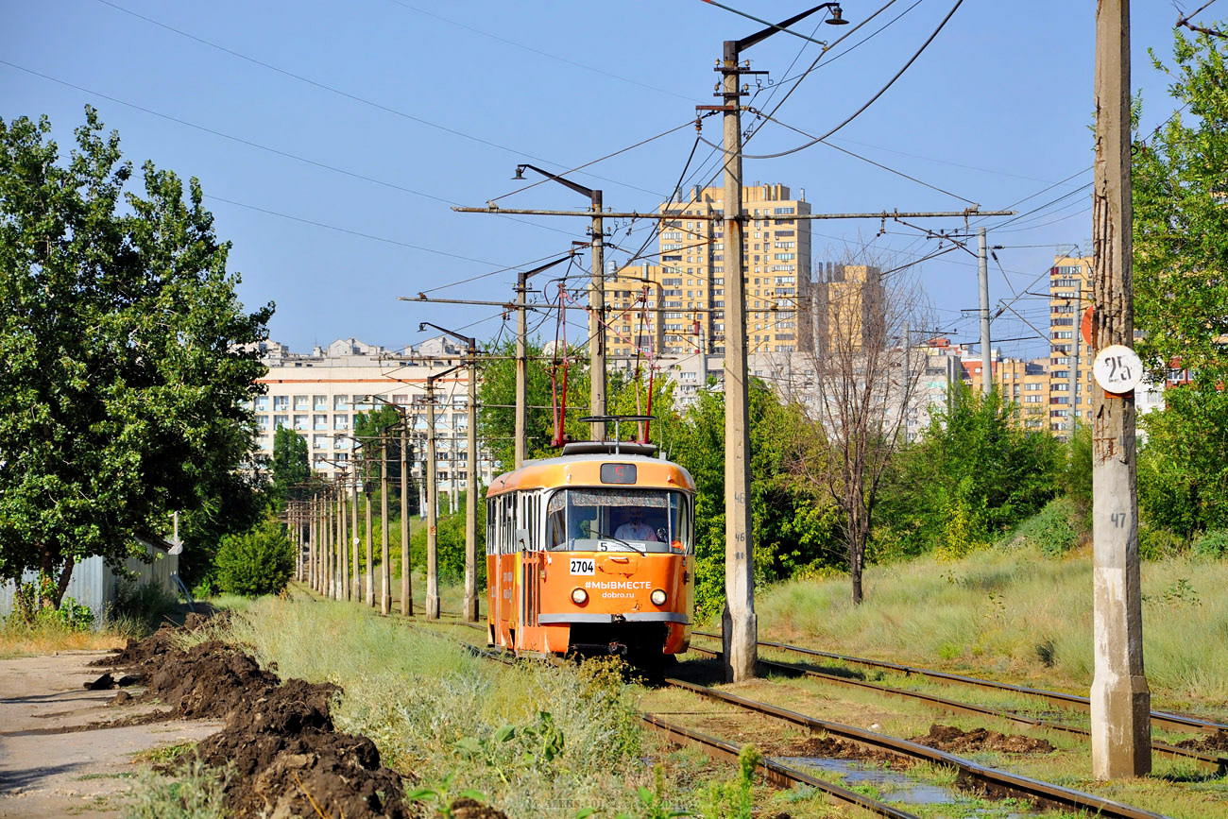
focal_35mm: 158
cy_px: 410
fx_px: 5373
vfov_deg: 8.7
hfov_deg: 13.0
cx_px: 614
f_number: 8
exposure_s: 1/500
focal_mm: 105
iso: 200
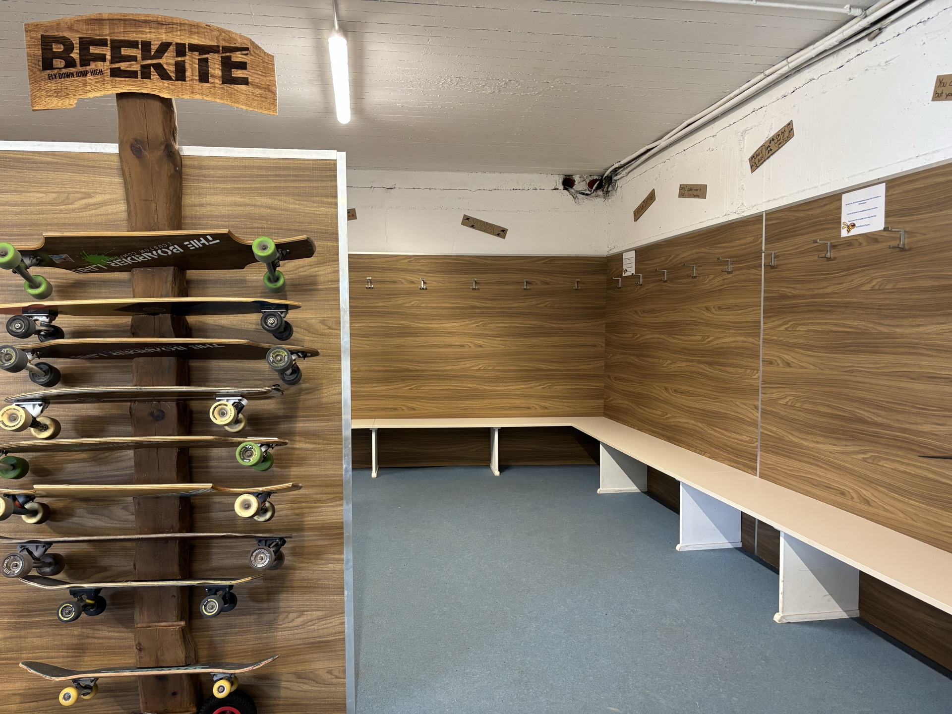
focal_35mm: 26
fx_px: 715
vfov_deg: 53.1
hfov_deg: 67.3
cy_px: 357
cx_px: 476
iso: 160
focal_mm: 5.96
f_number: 1.6
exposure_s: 1/50
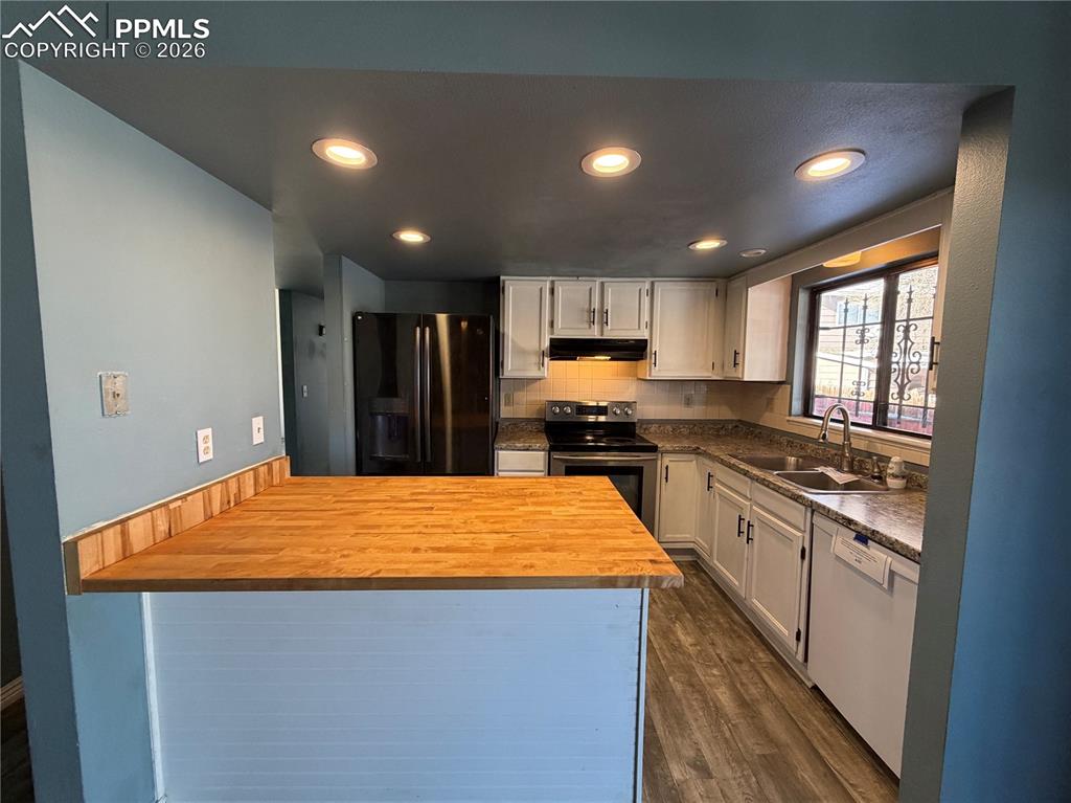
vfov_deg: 85.6
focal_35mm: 14
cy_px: 402
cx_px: 536
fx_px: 433
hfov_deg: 102.1
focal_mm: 2.22
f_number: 2.2
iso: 250
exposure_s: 1/120
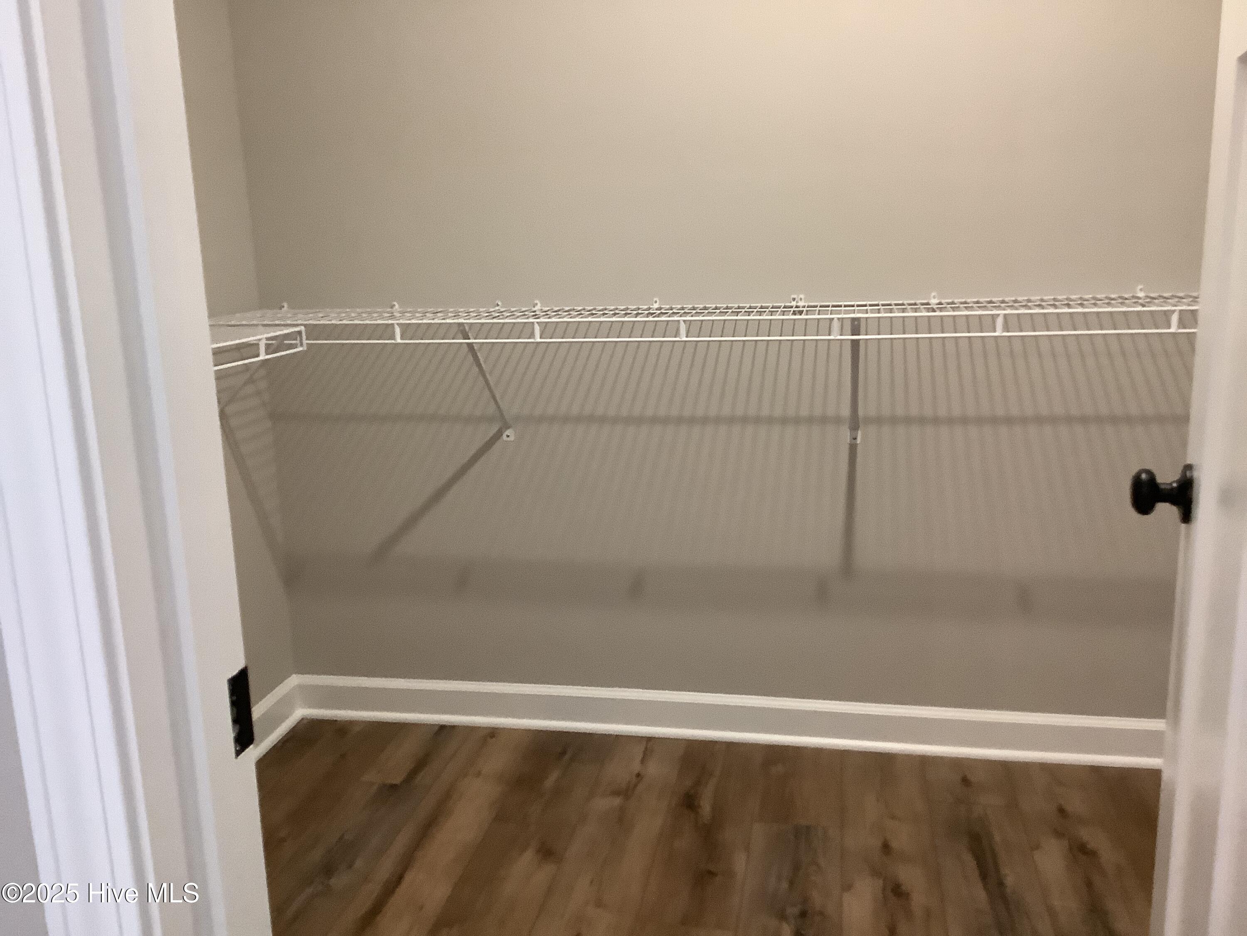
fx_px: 1117
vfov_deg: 45.4
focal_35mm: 31
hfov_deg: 58.4
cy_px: 468
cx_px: 624
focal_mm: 3.3
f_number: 2.4
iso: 320
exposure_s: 1/50
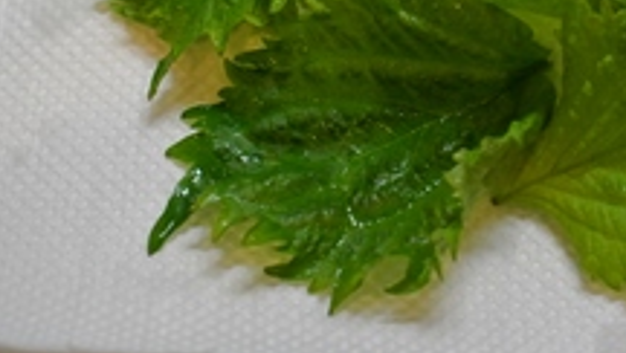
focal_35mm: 95
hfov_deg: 22.0
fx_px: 1578
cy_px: 0
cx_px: 533
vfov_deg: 12.6
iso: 800
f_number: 2.5
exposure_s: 1/125
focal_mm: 18.5
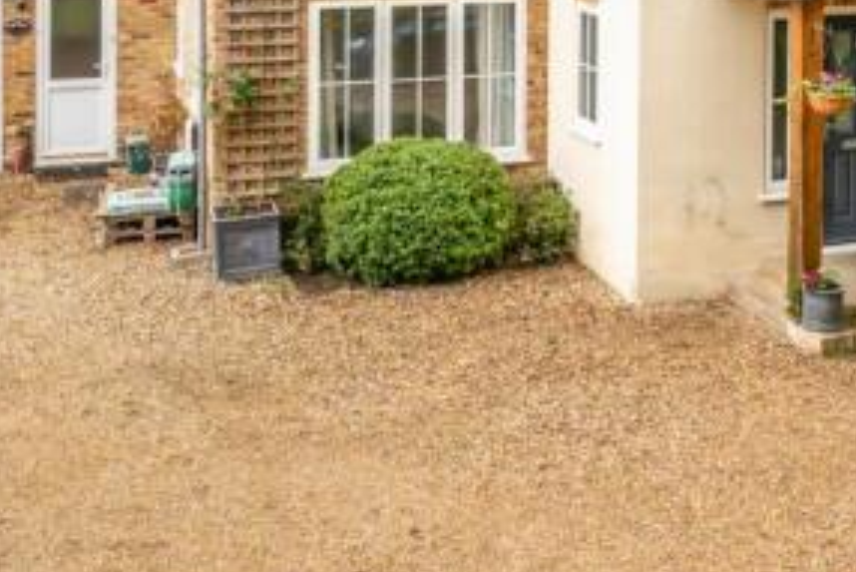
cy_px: 13
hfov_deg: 35.3
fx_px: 1308
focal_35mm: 55
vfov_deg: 23.7
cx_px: 657
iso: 400
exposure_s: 1/200
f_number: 8
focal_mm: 16
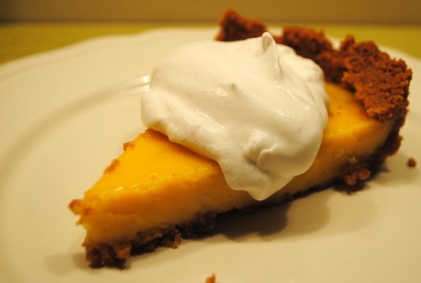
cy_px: 140
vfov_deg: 29.4
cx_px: 240
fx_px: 539
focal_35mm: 46
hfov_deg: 42.6
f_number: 4.2
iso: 200
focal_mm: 26
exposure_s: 1/30
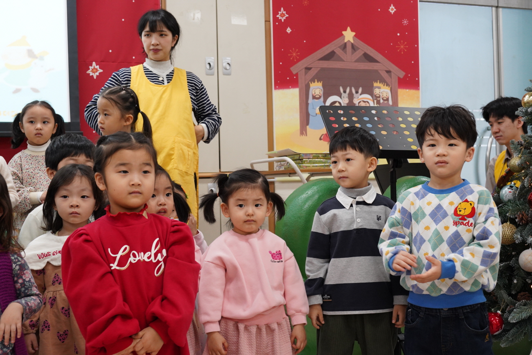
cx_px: 266
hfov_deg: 41.1
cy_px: 178
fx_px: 709
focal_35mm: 48
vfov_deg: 28.1
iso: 2500
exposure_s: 1/100
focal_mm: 48
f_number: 6.3
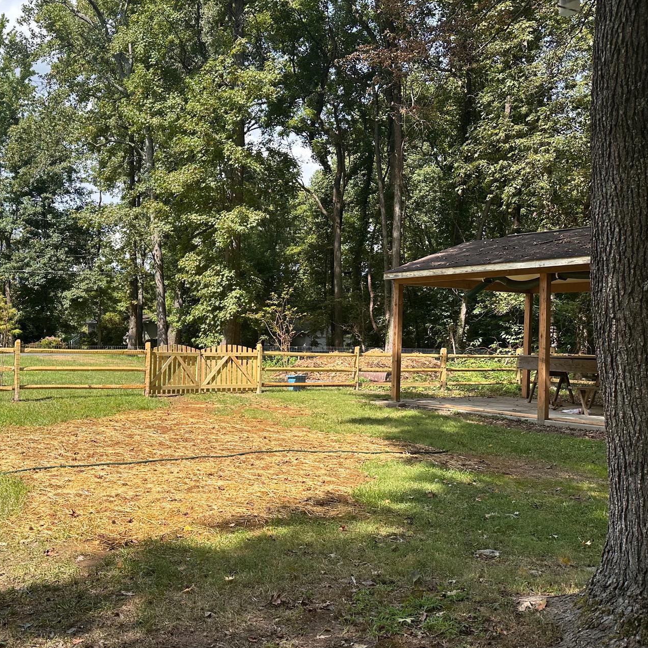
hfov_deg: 46.9
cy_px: 331
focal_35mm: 34
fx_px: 720
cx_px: 172
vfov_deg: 48.4
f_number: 1.78
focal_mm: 6.86
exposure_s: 1/1779
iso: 80
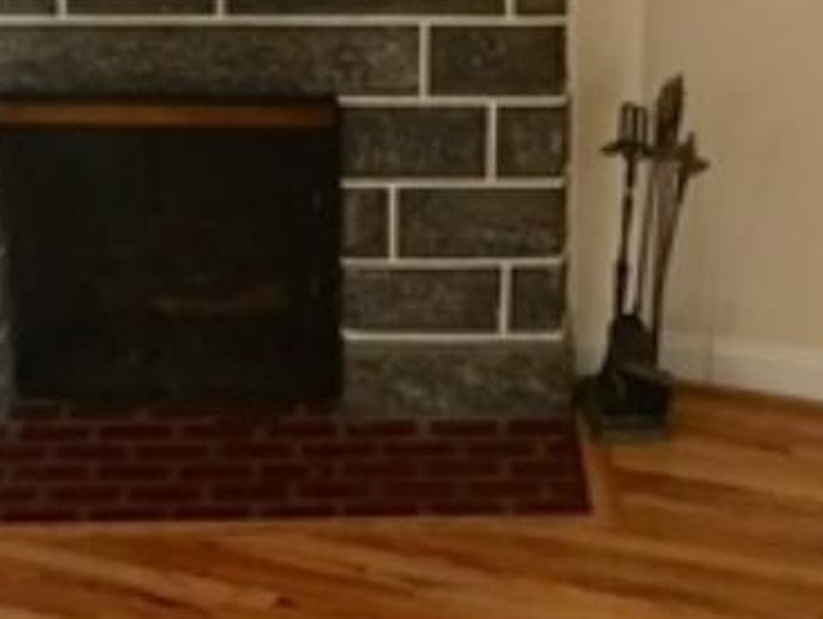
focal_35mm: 114
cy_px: 425
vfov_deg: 13.0
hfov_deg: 17.2
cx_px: 526
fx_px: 2712
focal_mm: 4.15
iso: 80
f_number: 2.2
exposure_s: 1/10
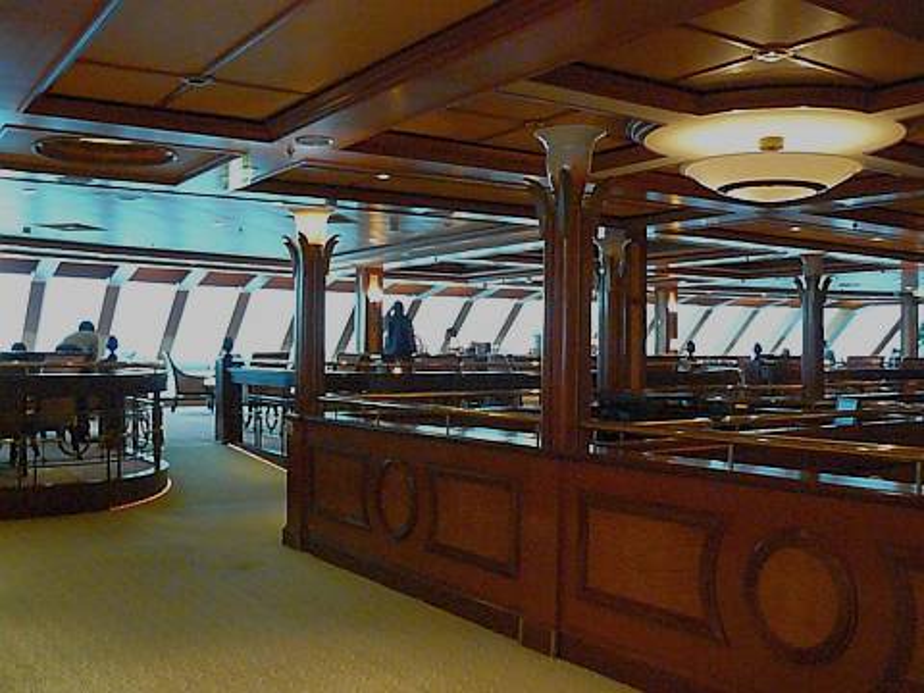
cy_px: 346
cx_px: 462
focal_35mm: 36
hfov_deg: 51.4
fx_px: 961
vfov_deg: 39.7
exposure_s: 1/40
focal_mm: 6
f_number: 2.8
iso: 3200
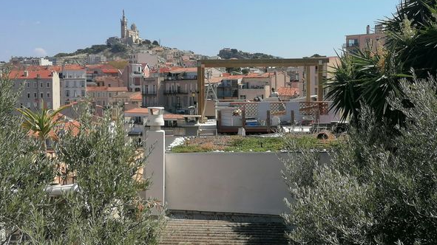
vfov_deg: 23.0
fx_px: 602
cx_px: 216
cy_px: 109
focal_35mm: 52
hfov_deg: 39.9
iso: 50
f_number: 1.8
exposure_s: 1/1664
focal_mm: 4.75
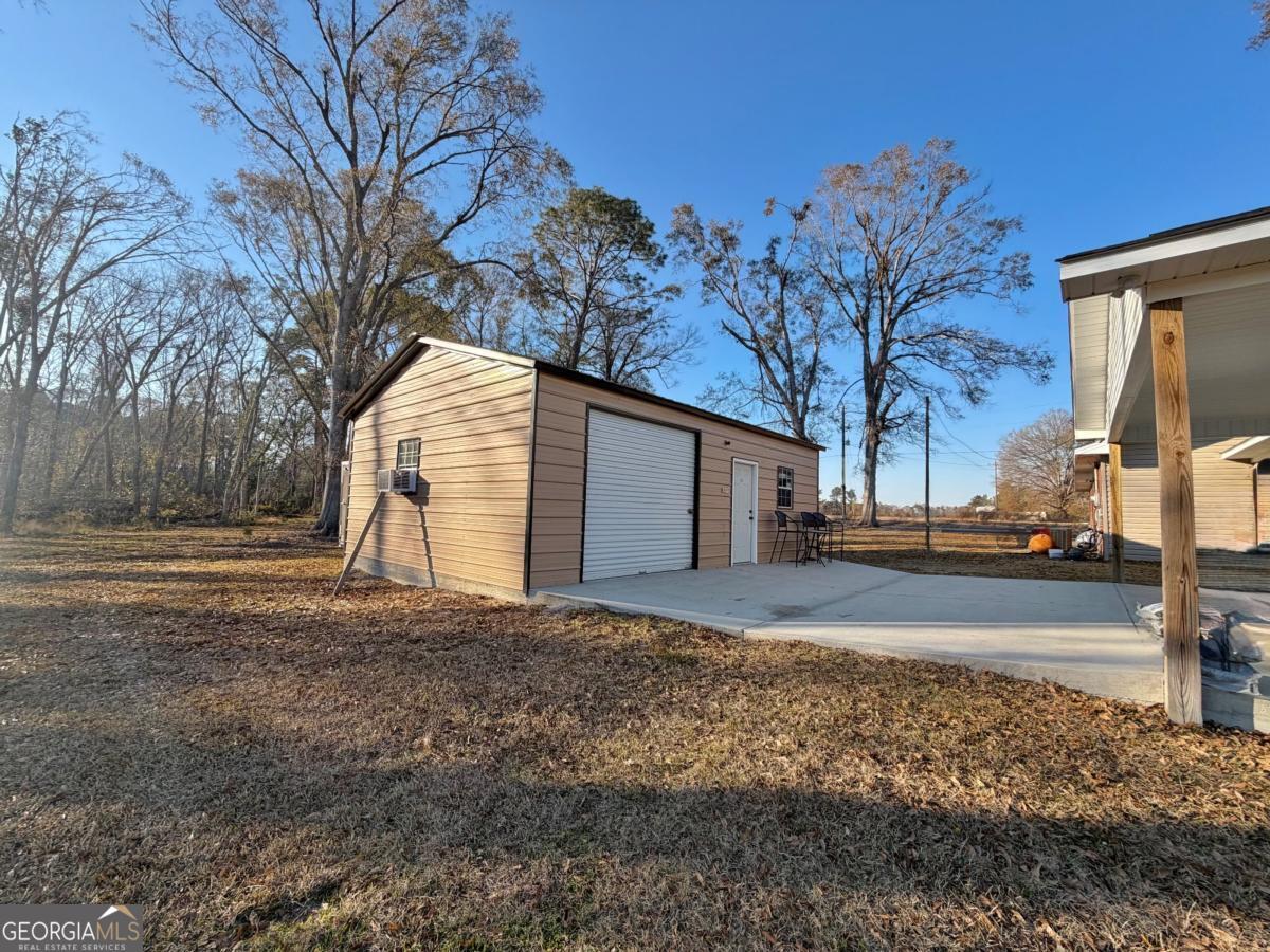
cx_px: 635
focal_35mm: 14
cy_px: 476
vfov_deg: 85.7
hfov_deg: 102.1
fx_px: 514
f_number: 2.2
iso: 40
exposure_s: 1/770
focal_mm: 2.22
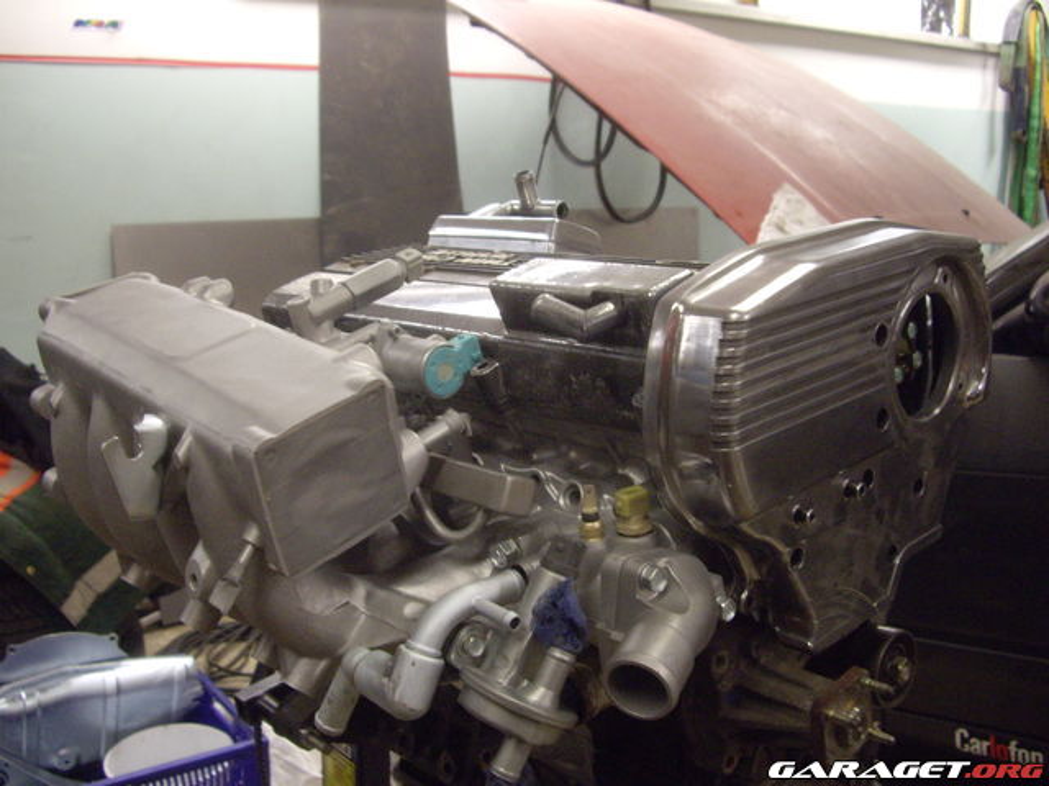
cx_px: 524
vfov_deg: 37.7
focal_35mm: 38
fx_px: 1152
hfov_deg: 49.0
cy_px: 393
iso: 400
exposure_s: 1/60
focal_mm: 7.9
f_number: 2.8
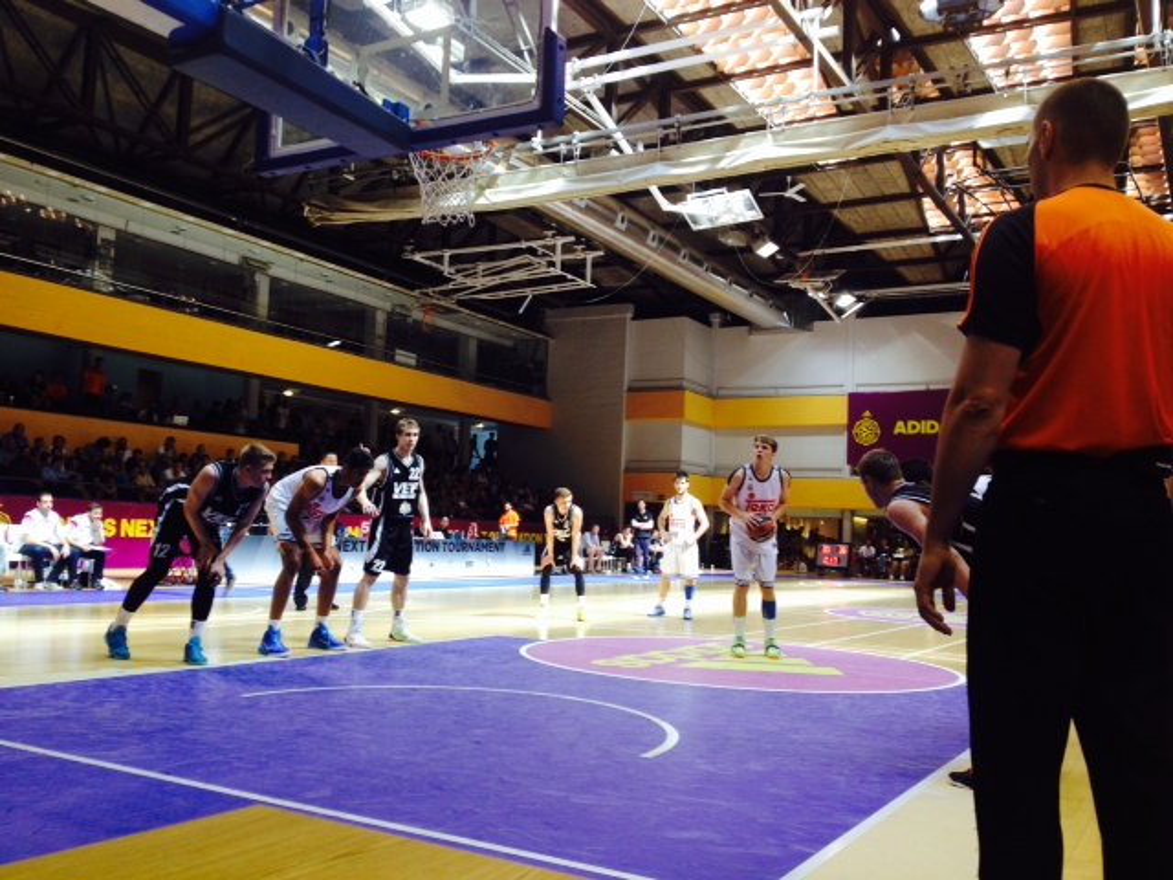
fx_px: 1186
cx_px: 586
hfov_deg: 52.6
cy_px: 440
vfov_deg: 40.7
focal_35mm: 35
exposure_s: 1/24
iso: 50
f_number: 2.4
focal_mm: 4.28
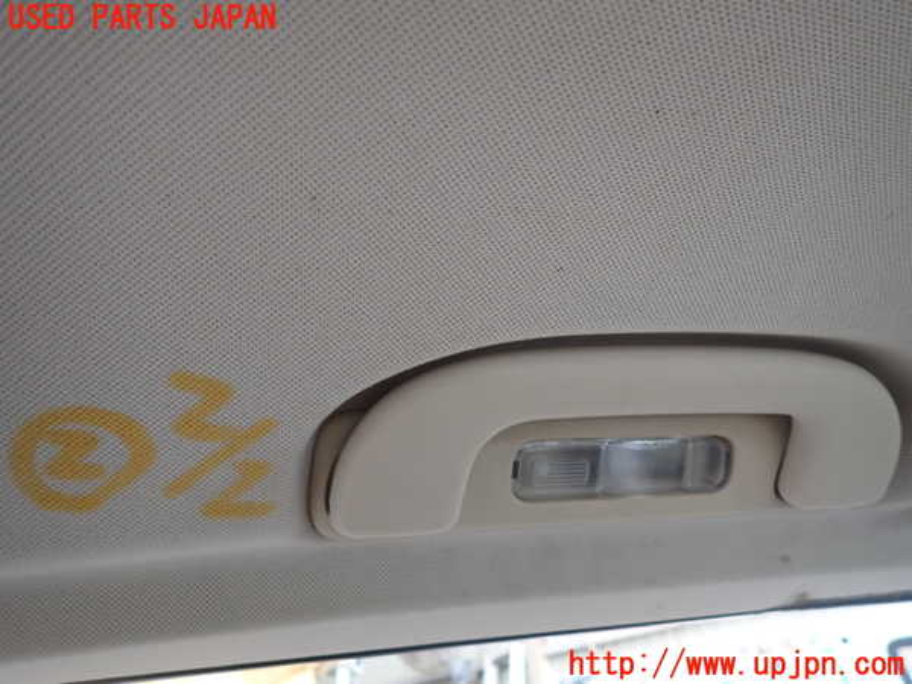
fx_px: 659
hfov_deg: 69.4
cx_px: 456
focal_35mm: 25
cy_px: 342
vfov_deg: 54.9
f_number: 2
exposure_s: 1/40
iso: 200
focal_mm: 4.5
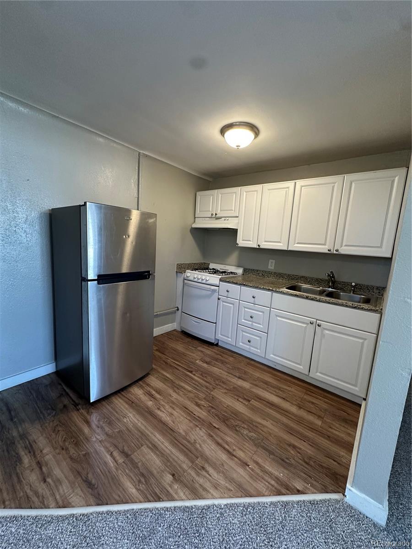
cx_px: 206
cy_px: 274
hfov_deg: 85.7
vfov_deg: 102.1
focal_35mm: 14
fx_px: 222
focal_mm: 2.22
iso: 250
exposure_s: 1/120
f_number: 2.2
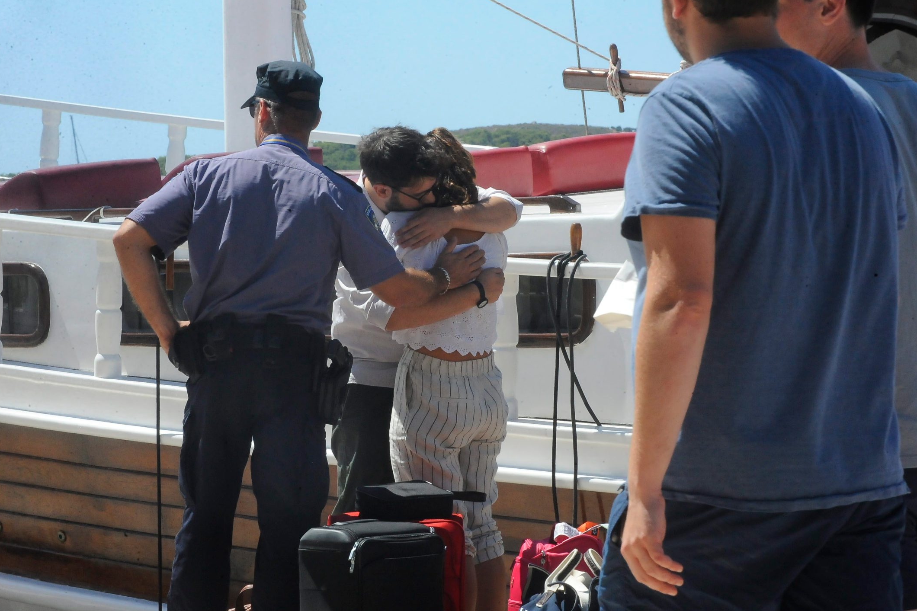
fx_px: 5297
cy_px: 323
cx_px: 497
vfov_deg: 6.6
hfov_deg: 9.9
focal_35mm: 208
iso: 2500
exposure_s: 1/400
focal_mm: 180
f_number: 22
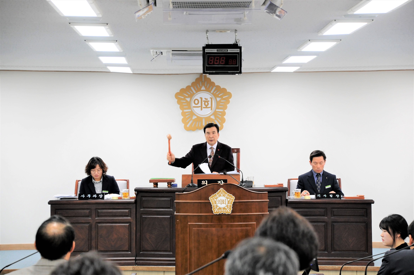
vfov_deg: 10.7
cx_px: 207
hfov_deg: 16.1
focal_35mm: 128
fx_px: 1464
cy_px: 138
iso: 800
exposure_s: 1/40
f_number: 5.3
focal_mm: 85
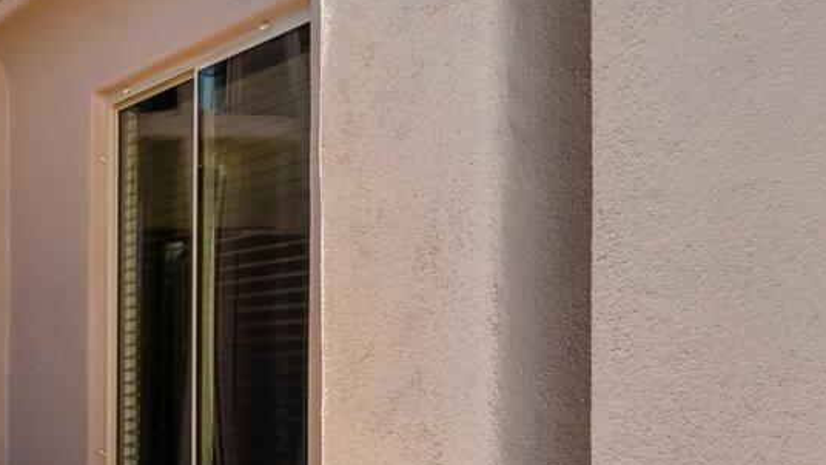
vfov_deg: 21.1
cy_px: 403
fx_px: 1227
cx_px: -365
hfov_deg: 27.6
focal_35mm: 56
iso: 400
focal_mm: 14
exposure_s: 1/320
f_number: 8
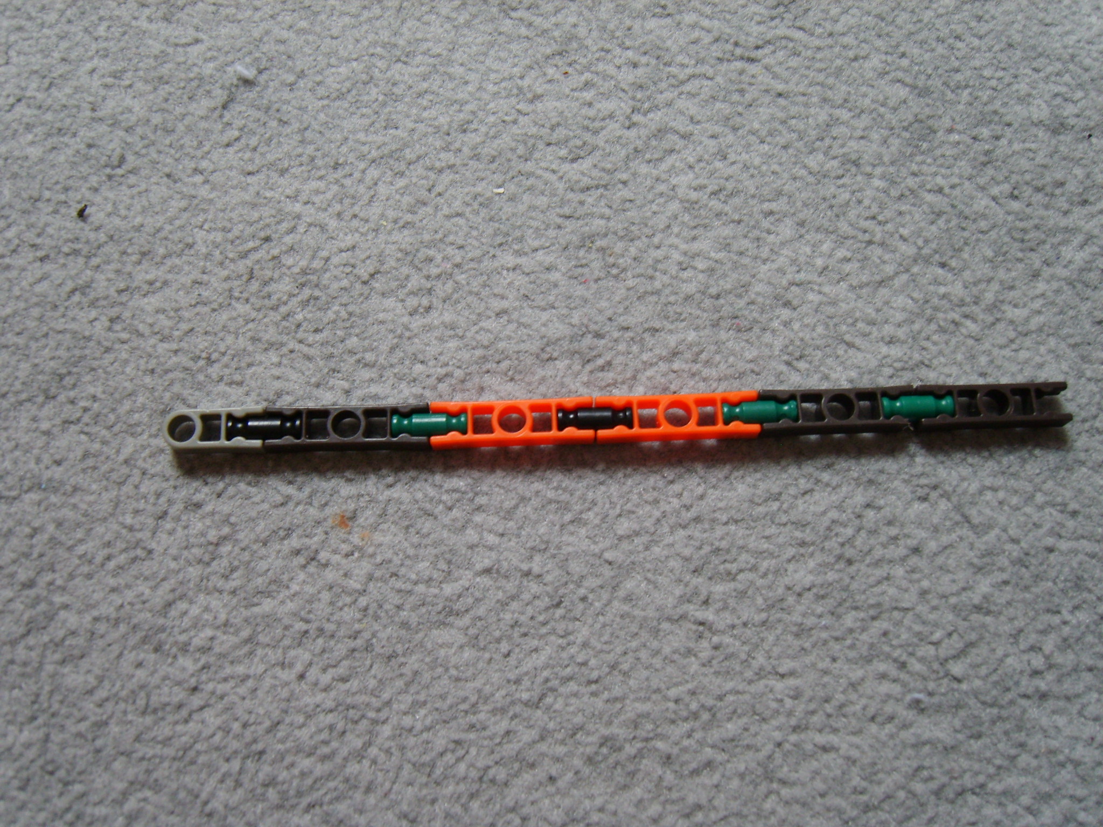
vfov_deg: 40.7
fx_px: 1115
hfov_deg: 52.6
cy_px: 414
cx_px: 552
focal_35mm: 35
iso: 96
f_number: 2.8
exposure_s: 1/30
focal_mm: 7.4
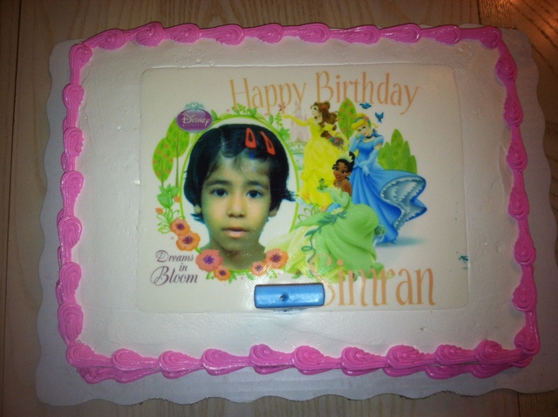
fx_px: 563
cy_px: 208
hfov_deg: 52.7
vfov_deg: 40.6
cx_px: 279
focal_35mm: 35
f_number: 2.8
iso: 80
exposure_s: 1/36
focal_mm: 3.85
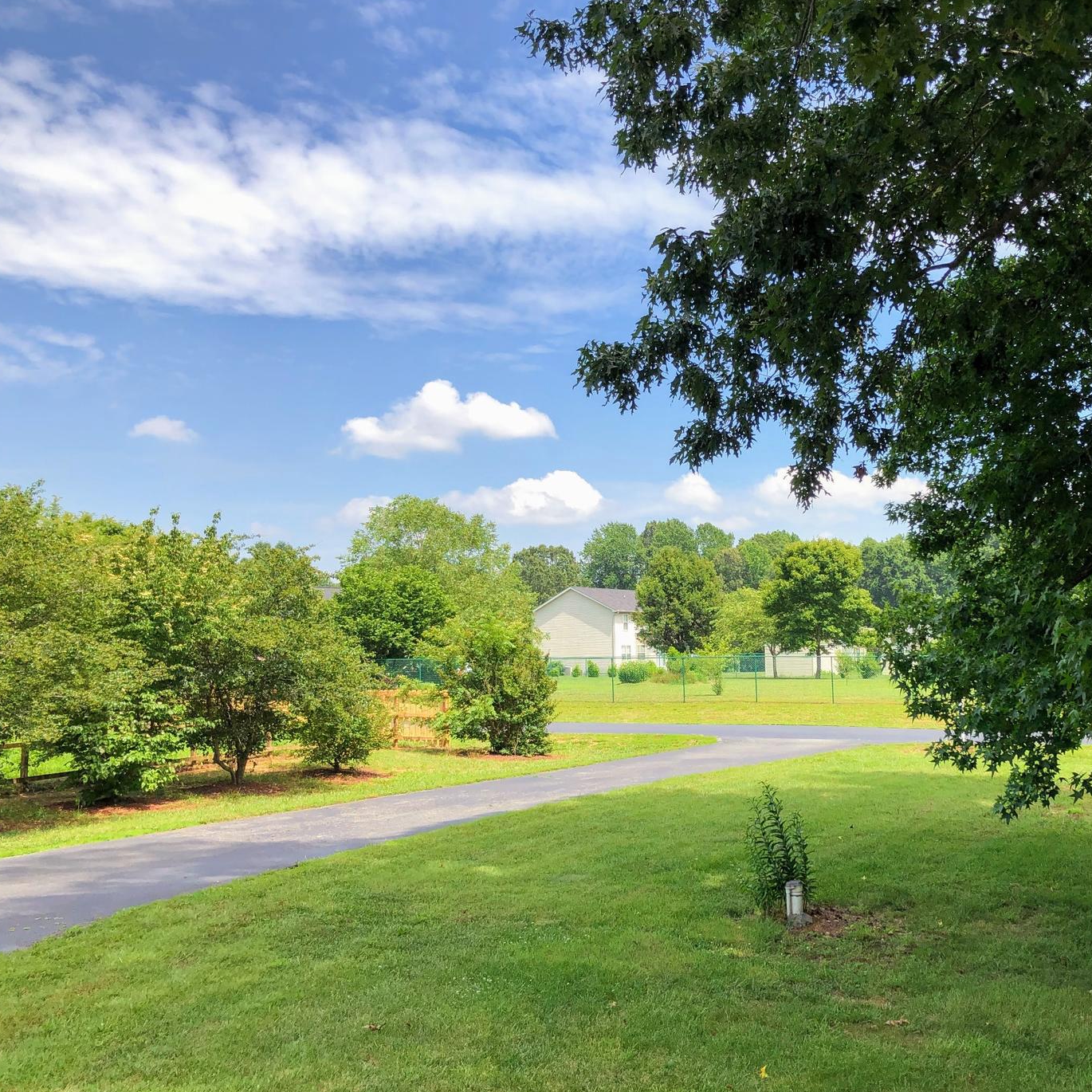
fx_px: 1321
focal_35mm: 37
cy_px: 574
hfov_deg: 43.9
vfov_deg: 44.9
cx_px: 780
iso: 20
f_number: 1.8
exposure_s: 1/1104
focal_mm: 3.99
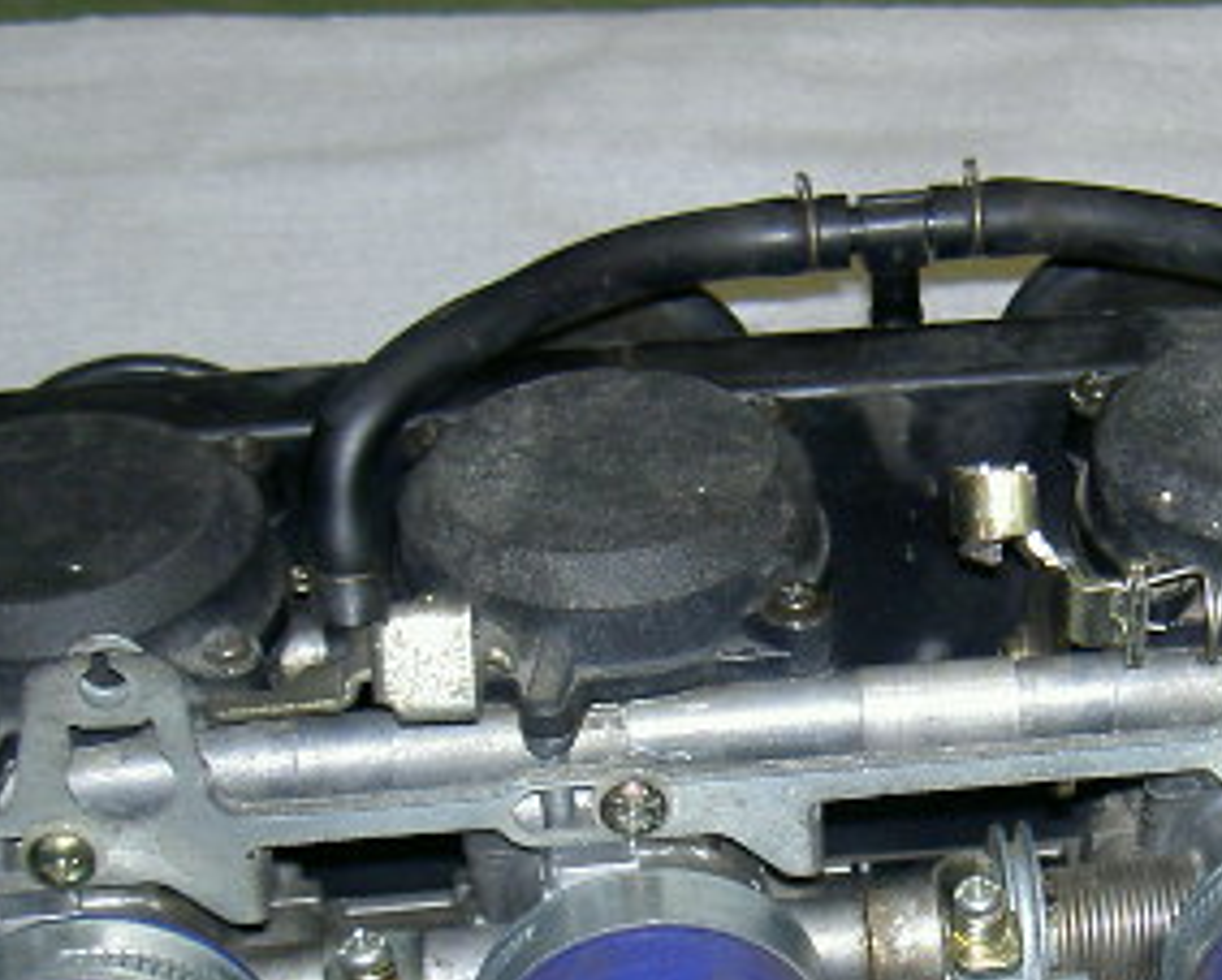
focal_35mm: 86
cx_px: 920
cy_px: 786
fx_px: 3114
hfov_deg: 22.0
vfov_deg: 17.7
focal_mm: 8
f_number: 2.8
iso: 100
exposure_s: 1/59.5
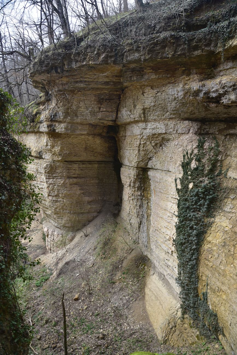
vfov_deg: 39.6
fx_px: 494
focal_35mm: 50
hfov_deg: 27.0
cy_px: 178
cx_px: 118
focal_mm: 50
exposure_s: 1/125
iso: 160
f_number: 4.5
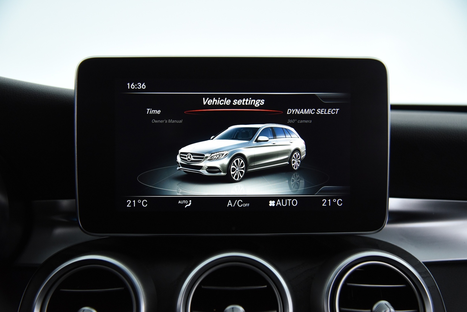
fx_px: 571
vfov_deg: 30.5
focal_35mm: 44
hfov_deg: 44.5
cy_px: 156
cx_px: 234
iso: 4000
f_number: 4
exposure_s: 1/80
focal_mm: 44
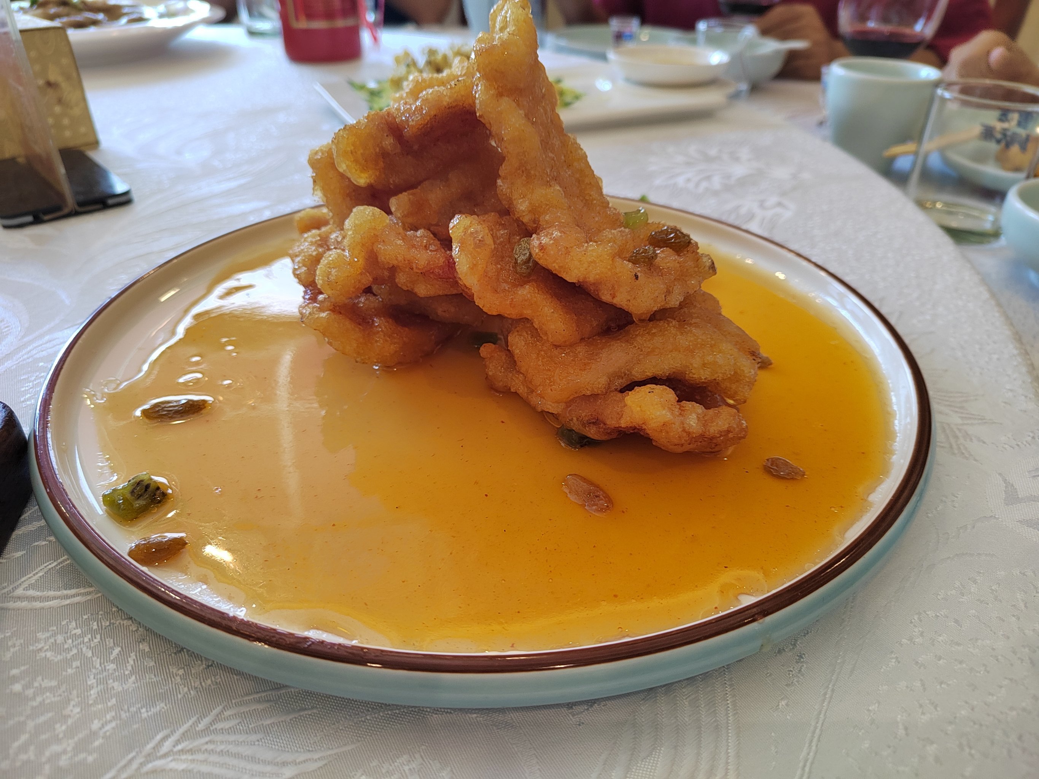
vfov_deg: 58.9
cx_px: 520
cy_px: 390
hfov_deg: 73.9
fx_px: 690
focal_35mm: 23
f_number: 1.9
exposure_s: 1/100
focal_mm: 5.52
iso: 619
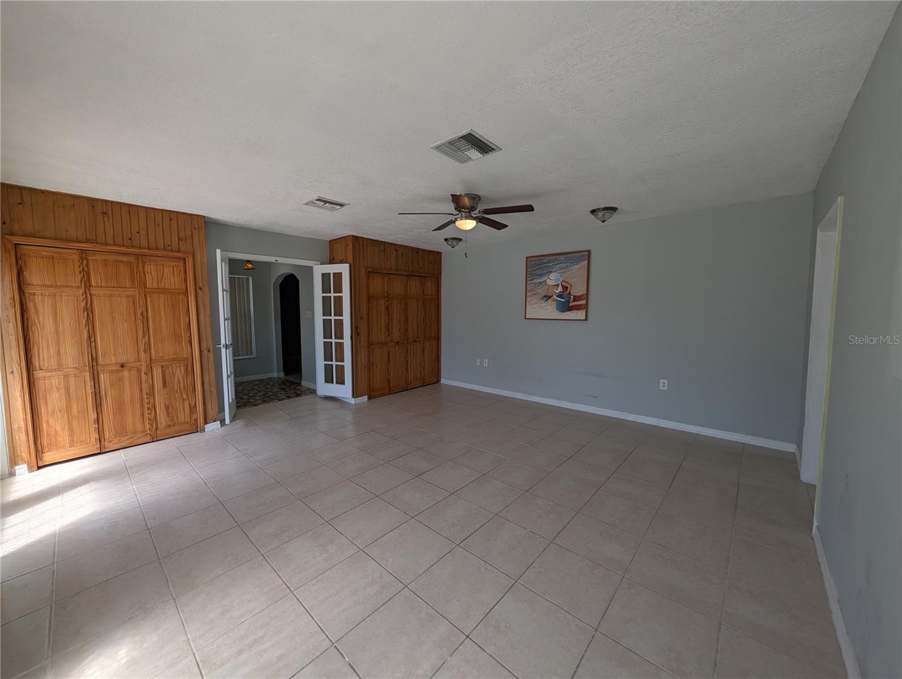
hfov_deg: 110.5
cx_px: 451
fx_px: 313
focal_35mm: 12
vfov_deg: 94.6
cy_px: 340
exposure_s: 1/557
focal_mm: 2.02
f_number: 1.7
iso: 53
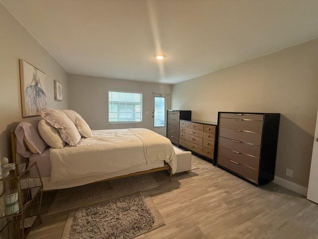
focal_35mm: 14
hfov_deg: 102.1
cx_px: 159
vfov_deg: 85.7
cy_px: 120
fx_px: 129
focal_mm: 2.22
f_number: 2.2
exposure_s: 1/60
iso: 200
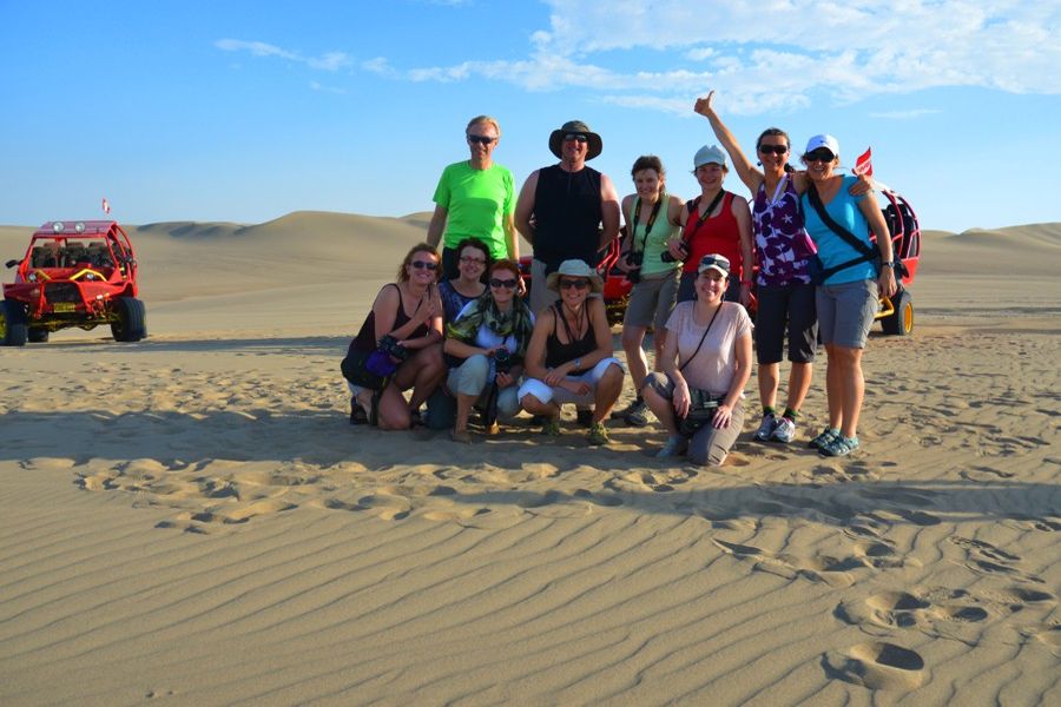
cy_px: 354
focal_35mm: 33
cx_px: 530
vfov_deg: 40.0
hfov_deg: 57.2
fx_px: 973
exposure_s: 1/1250
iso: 400
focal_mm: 22
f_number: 5
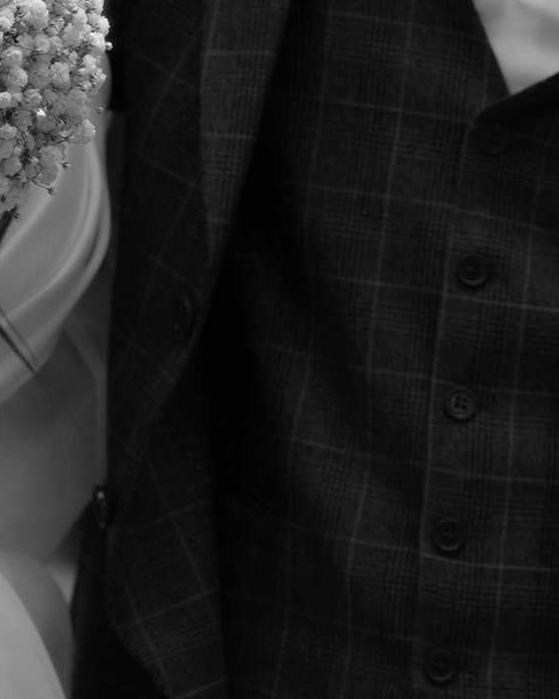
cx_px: -139
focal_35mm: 384
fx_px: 7943
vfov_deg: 5.0
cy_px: -121
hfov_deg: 4.0
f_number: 2.8
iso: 200
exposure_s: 1/500
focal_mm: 75
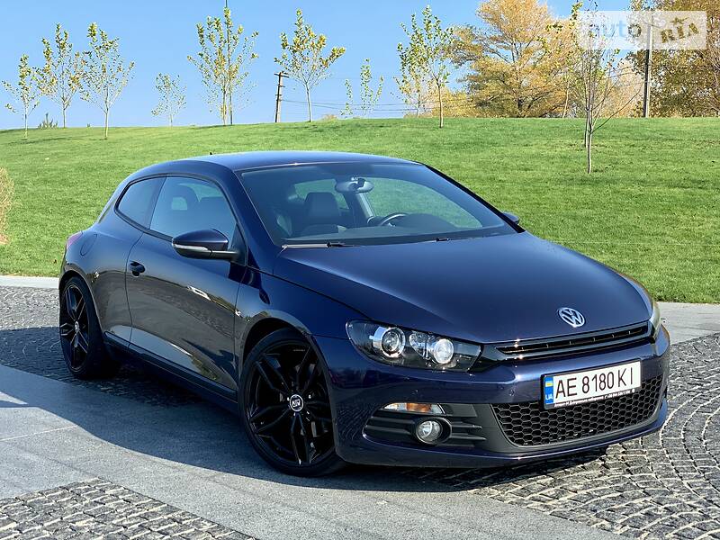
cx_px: 360
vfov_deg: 28.0
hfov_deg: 36.8
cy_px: 270
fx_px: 1082
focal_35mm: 52
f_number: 2.4
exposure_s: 1/355
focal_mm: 6
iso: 16
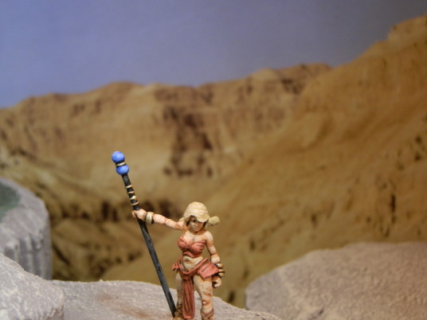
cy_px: 160
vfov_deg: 15.1
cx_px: 214
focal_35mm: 98
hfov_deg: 20.0
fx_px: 1209
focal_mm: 17.64
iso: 200
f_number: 4
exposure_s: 1/15
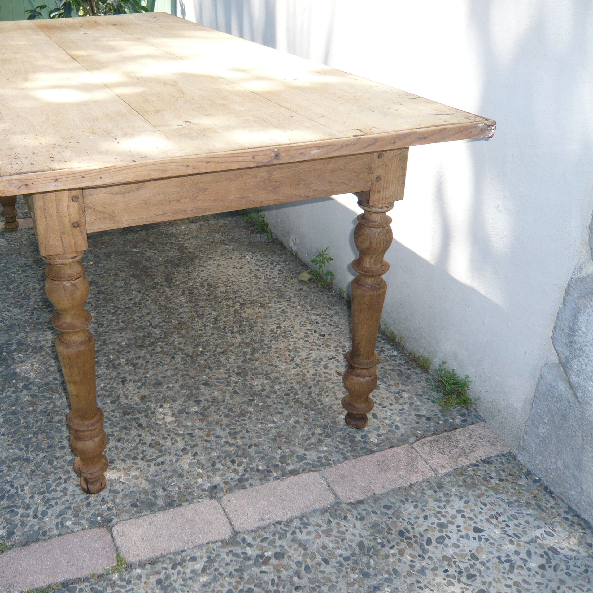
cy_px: 292
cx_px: 186
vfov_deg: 48.4
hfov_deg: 47.5
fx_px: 659
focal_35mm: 34
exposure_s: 1/320
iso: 100
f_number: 2.8
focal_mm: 4.6
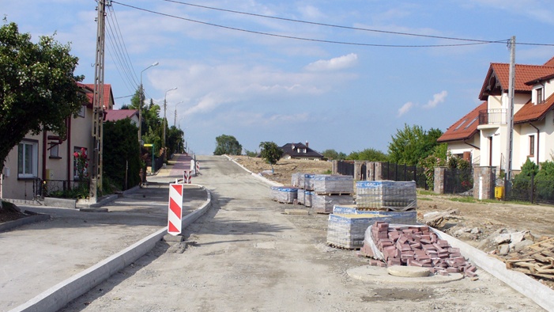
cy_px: 200
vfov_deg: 25.9
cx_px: 303
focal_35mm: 46
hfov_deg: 44.5
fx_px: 676
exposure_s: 1/500
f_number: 5.6
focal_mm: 6.1
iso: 100
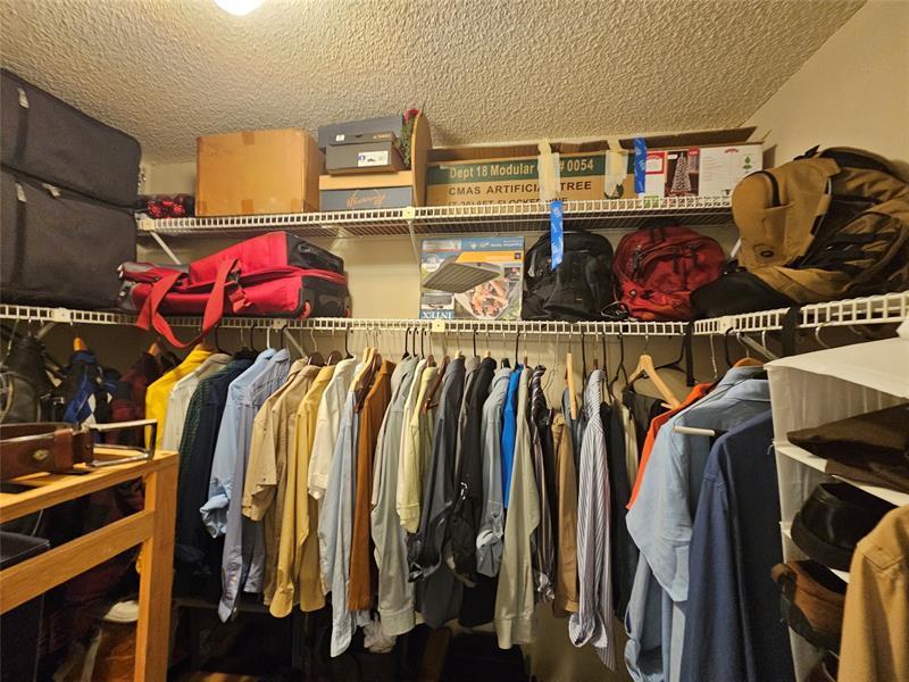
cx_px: 454
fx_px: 341
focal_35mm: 13
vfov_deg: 89.9
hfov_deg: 106.2
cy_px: 341
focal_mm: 2.2
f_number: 2.2
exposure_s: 1/30
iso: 500
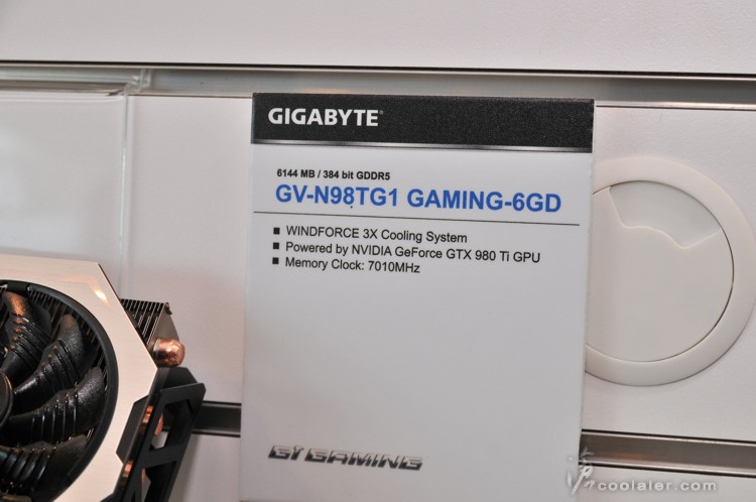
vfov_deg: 18.1
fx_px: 1573
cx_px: 378
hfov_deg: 27.0
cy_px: 251
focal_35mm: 75
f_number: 6.3
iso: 400
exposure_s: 1/100
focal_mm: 50
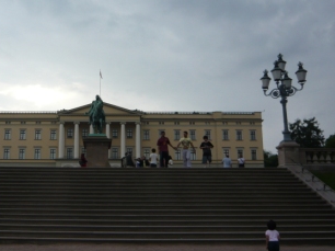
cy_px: 140
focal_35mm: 41
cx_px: 97
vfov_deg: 35.0
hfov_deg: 44.7
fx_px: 396
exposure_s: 1/250
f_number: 2.8
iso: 100
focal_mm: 4.6
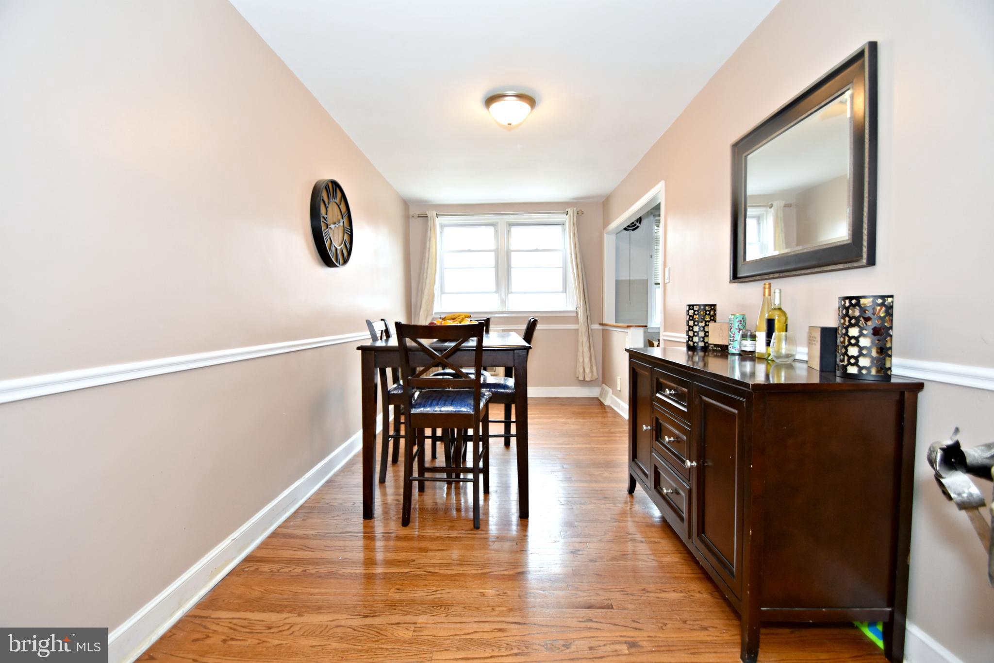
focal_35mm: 15
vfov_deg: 77.3
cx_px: 497
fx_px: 414
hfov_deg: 100.4
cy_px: 332
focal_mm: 10
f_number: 4
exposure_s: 1/60
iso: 500
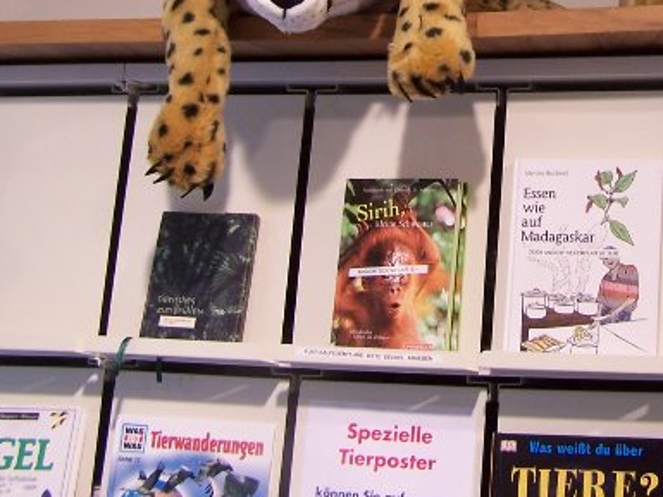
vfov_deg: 18.2
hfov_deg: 24.0
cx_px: 610
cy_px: -5
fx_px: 1514
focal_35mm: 79
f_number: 2.8
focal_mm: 6.3
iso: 100
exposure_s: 1/30
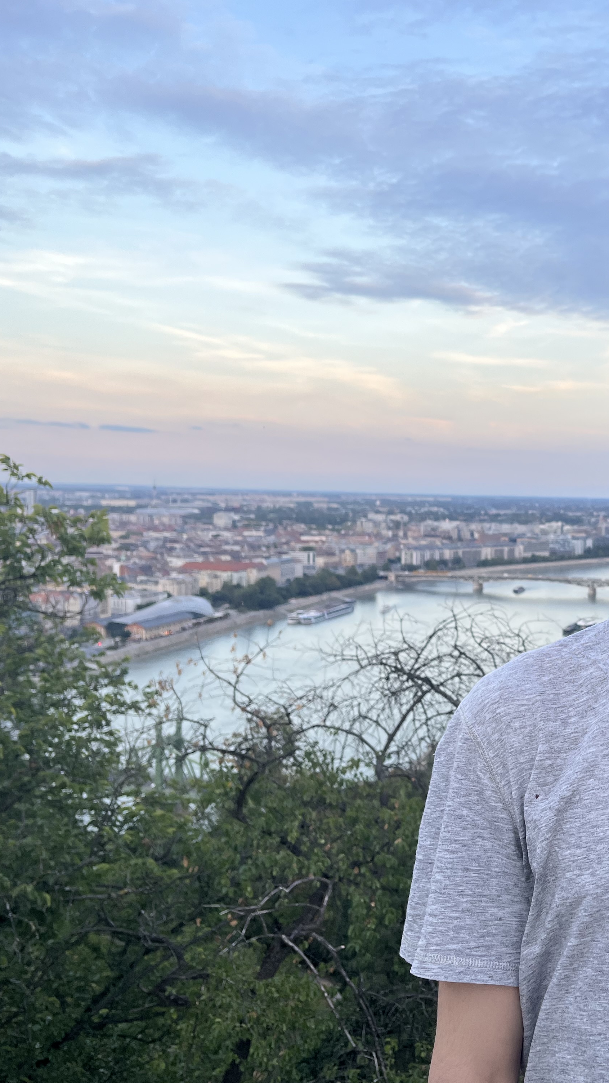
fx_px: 1091
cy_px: 543
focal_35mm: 38
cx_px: 561
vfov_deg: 52.8
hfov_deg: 29.7
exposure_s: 1/192
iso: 40
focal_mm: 5.1
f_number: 1.6
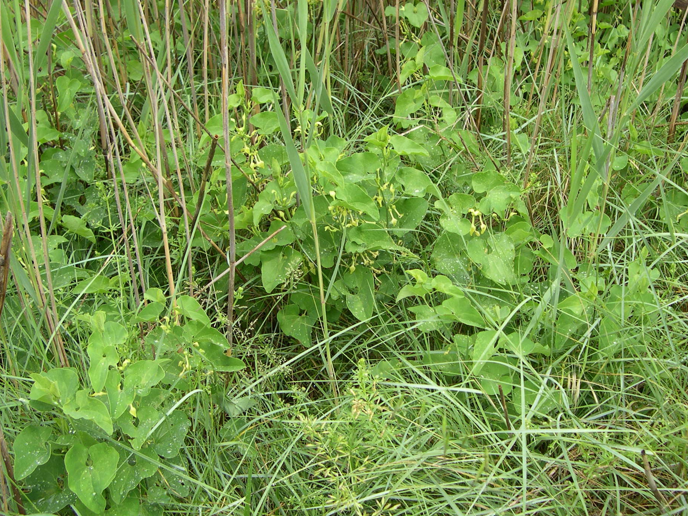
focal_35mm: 47
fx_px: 934
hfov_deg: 40.4
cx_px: 386
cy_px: 219
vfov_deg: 30.8
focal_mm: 8
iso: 100
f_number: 2.8
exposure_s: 1/191
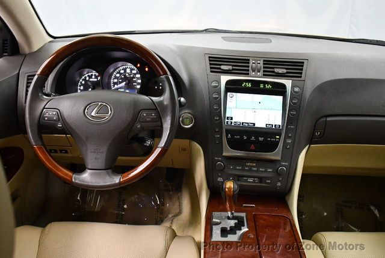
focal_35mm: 36
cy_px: 129
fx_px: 386
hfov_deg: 53.1
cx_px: 192
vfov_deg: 37.0
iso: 2200
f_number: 3.5
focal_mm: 18
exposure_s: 1/125
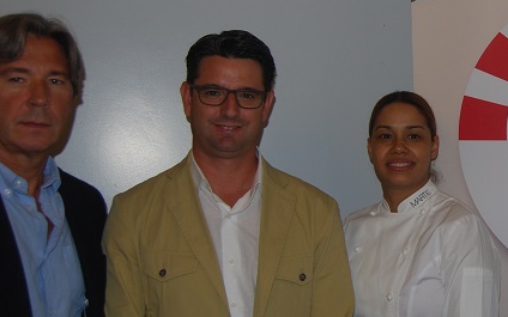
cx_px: 509
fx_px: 900
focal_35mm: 65
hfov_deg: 29.4
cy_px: 126
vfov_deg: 20.0
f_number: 3.5
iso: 200
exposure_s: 1/60
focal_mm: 18
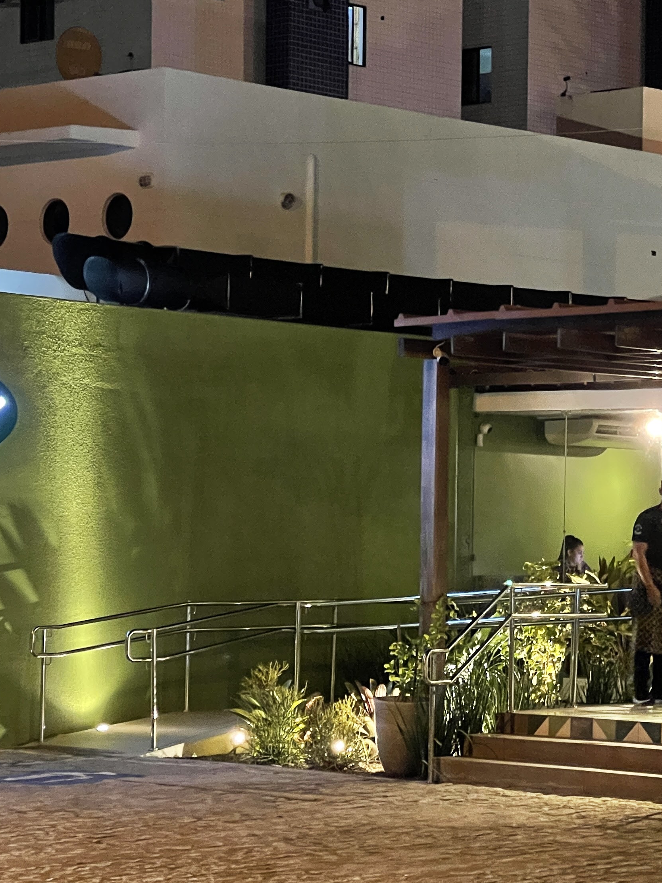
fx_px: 2959
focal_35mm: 116
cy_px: 510
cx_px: 591
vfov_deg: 17.0
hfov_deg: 12.7
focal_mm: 7.5
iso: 1000
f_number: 2.2
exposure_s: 1/30
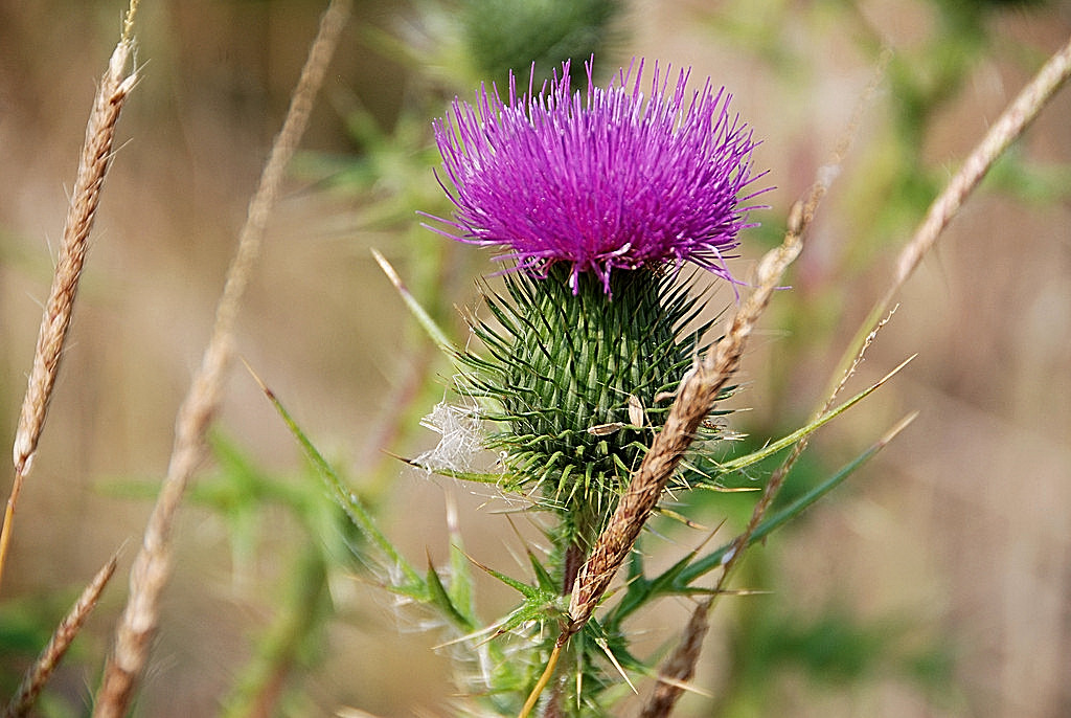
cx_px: 536
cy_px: 359
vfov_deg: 6.1
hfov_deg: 9.1
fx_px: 6703
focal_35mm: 225
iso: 200
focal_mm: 150
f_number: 5.6
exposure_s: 1/640
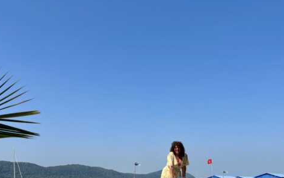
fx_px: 325
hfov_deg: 47.2
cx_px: 151
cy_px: 141
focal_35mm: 42
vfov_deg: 29.9
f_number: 1.6
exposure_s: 1/4255
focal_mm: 5.96
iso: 50
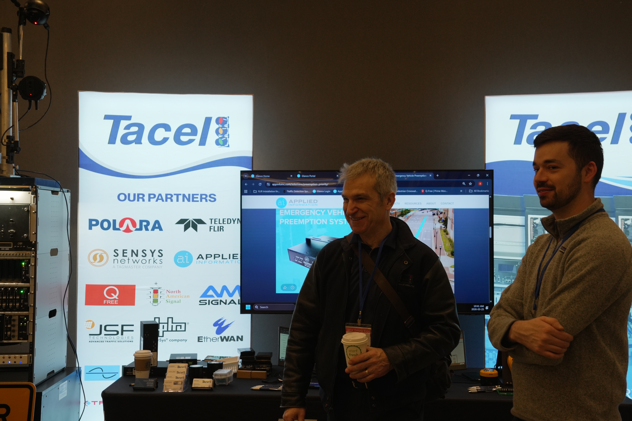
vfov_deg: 29.9
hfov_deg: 43.6
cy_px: 210
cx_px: 316
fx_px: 790
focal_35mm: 45
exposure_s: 1/250
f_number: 4
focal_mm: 30
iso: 800
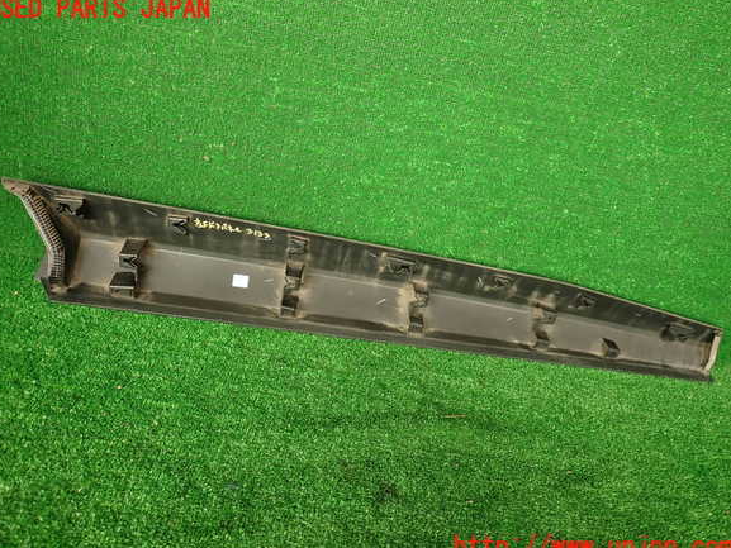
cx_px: 360
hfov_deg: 67.3
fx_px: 549
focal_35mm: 26
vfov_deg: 53.1
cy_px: 278
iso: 100
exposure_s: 1/100
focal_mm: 4.5
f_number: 2
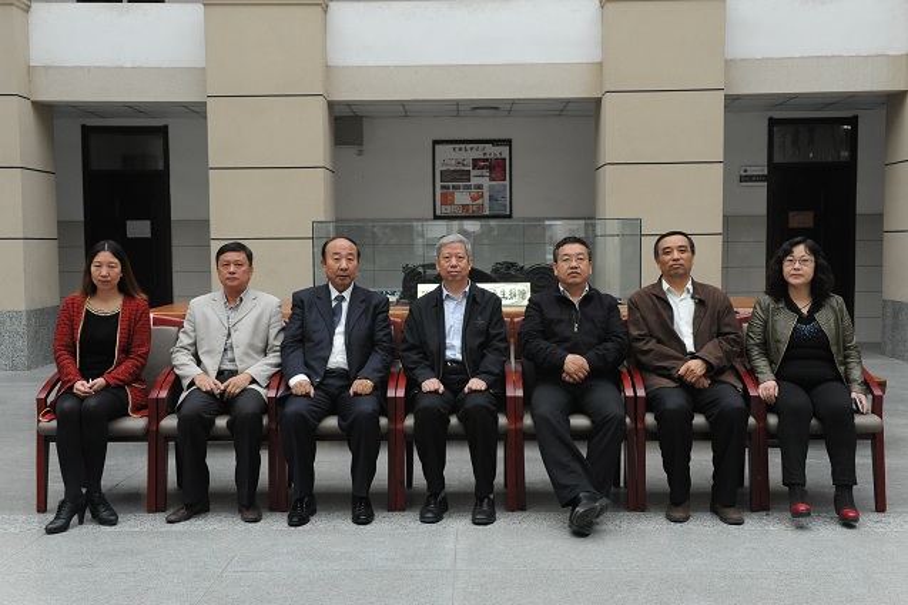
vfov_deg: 30.5
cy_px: 302
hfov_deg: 44.5
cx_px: 454
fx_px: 1109
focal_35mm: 44
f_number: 7.1
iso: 2500
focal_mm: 44
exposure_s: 1/320
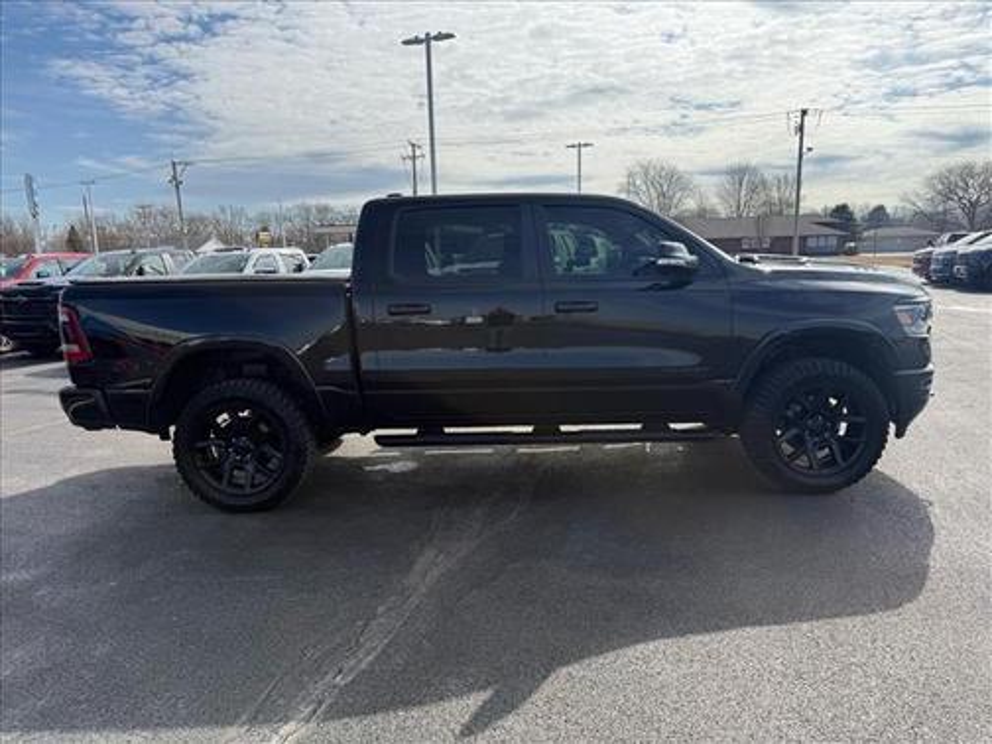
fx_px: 688
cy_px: 372
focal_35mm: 24
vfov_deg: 56.8
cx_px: 496
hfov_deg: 71.6
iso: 80
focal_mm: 6.76
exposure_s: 1/4975
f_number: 1.78
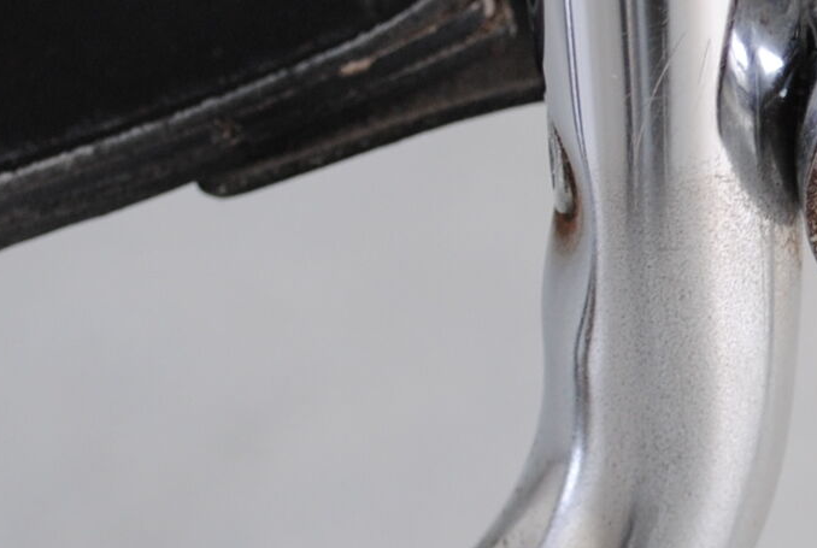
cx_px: 862
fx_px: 4662
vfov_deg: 6.7
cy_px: 207
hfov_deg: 9.9
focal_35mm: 205
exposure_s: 1/50
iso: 200
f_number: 4.8
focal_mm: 32
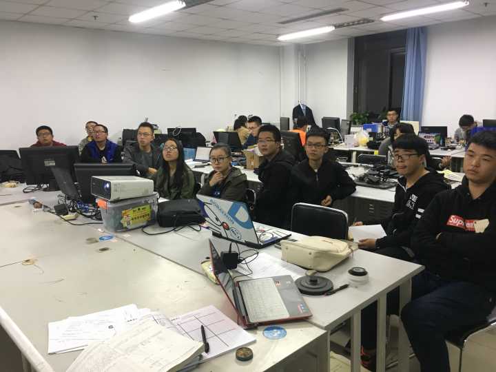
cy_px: 186
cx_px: 248
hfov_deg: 61.7
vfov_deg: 48.2
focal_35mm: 29
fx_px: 416
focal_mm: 4.15
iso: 160
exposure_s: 1/33
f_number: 2.2
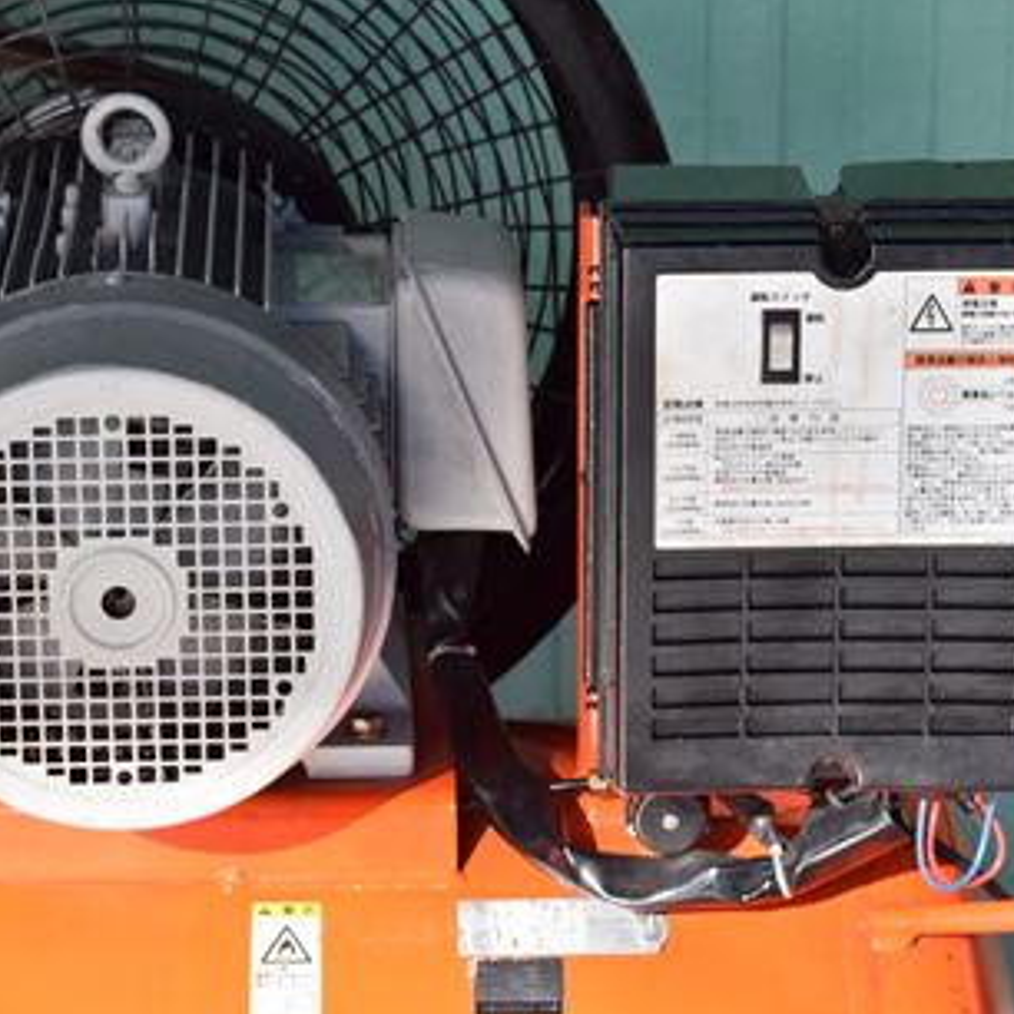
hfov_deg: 15.2
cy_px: 484
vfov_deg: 15.2
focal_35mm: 115
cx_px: 504
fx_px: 3801
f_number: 6.3
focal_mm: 55
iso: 1250
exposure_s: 1/3200
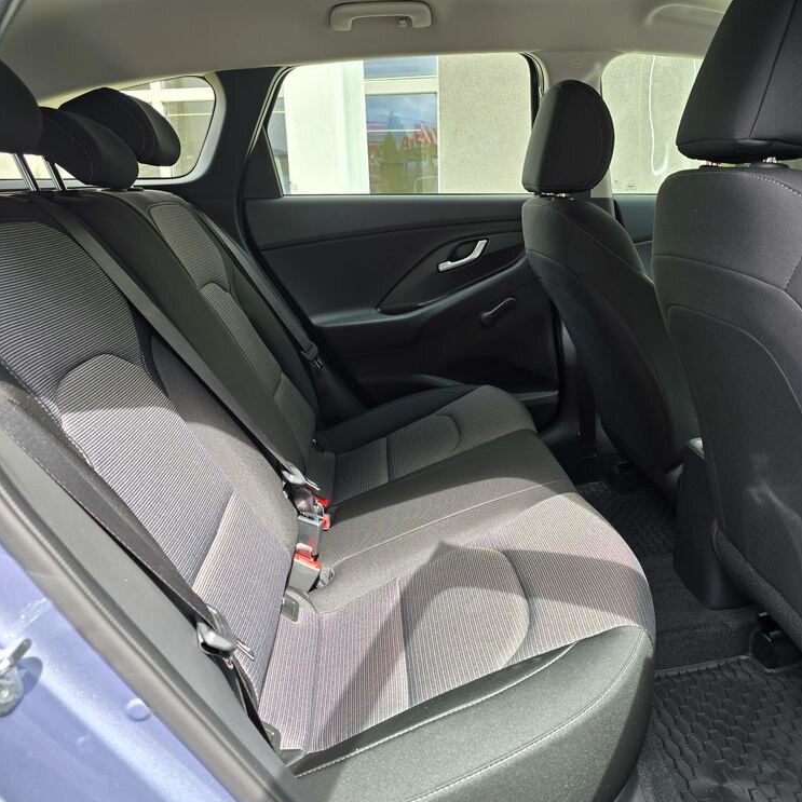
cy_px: 413
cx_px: 499
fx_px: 734
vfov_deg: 57.3
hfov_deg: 56.6
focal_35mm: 28
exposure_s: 1/180
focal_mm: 6.3
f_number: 1.7
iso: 25
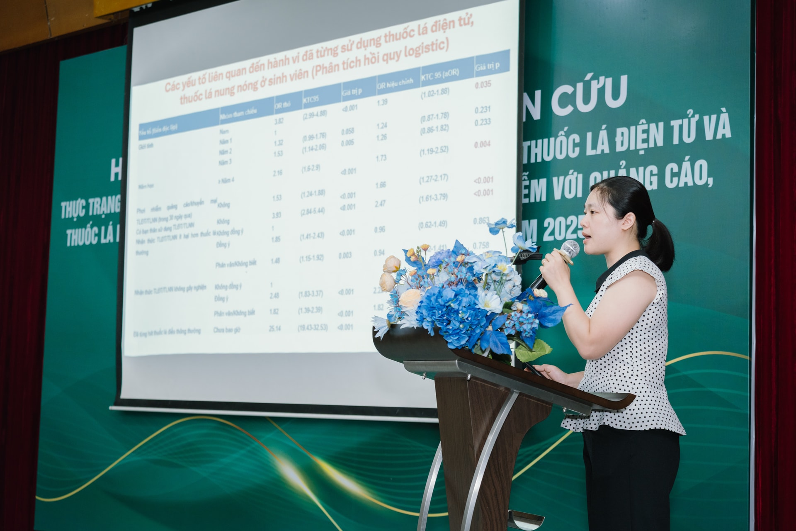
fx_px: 1415
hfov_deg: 31.4
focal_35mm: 64
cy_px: 266
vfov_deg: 21.2
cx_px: 398
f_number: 4
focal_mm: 64
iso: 800
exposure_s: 1/100
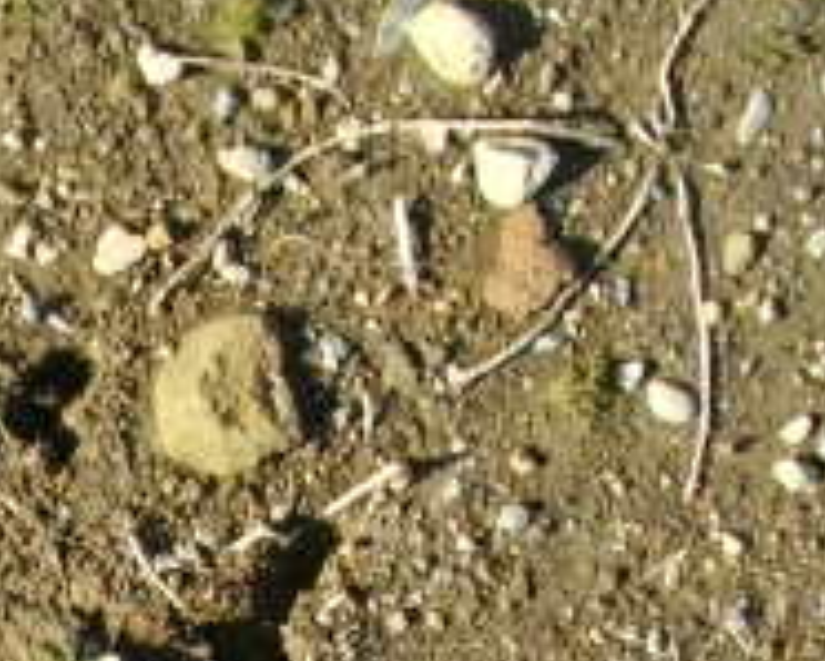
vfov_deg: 13.7
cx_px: -257
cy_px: 1051
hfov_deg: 17.3
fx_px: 2541
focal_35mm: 104
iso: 100
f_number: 8.8
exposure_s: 1/60
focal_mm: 5.7
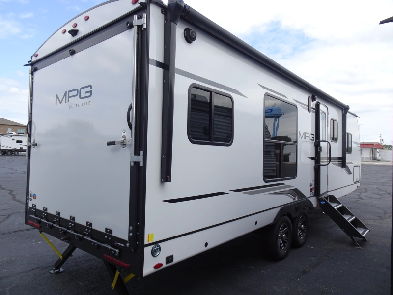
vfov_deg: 56.8
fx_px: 272
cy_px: 148
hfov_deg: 71.6
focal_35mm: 24
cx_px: 196
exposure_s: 1/500
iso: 80
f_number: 3.5
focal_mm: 4.1
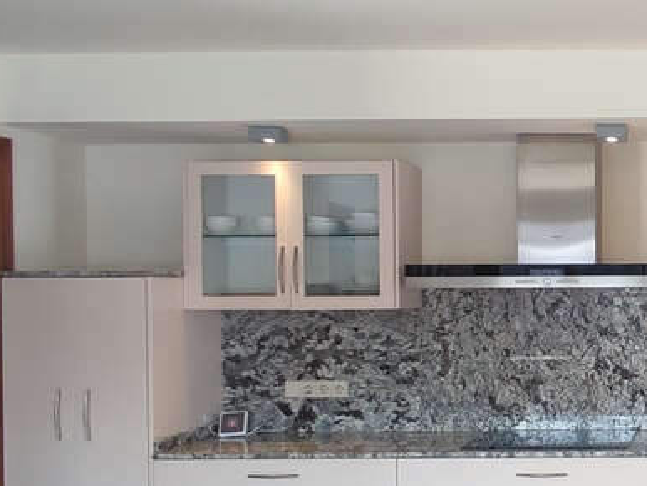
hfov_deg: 32.4
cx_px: 689
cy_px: 320
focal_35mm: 53
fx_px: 991
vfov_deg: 27.4
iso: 98
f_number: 2.2
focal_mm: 1.65
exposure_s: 1/120
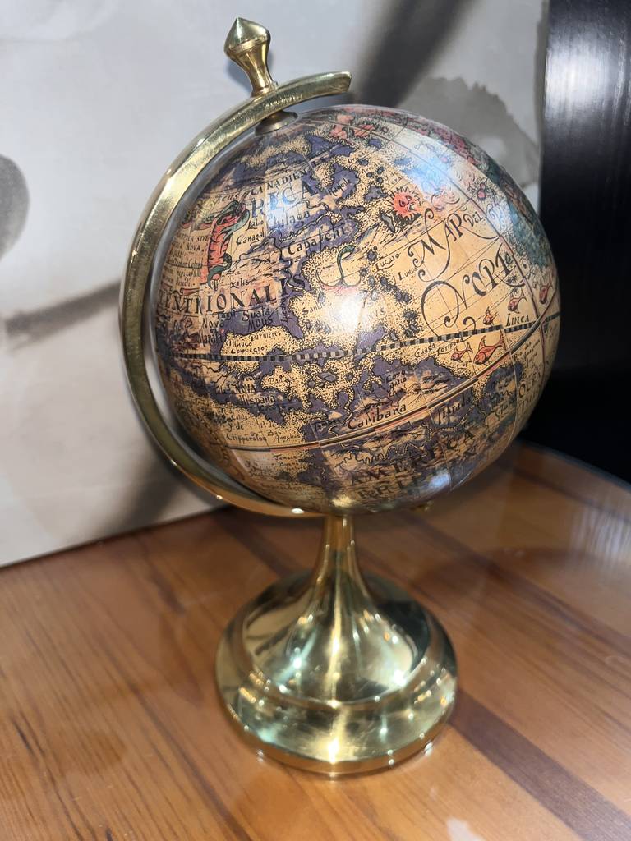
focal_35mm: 26
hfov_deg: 53.1
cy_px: 420
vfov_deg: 67.3
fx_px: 632
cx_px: 316
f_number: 1.6
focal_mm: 5.1
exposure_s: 1/62
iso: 32
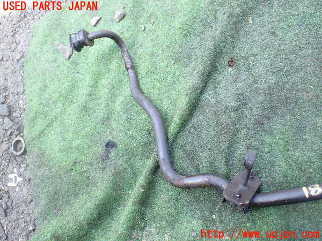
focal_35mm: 30
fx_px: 279
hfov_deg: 60.0
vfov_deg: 46.8
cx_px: 161
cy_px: 120
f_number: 2.3
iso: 125
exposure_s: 1/125
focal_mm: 5.4
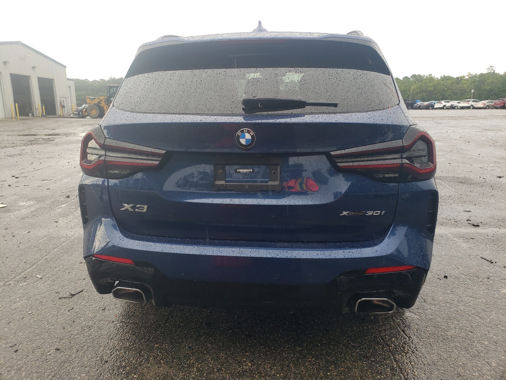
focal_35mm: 26
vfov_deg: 53.1
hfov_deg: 67.3
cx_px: 253
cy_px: 190
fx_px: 380
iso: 50
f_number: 1.5
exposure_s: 1/145
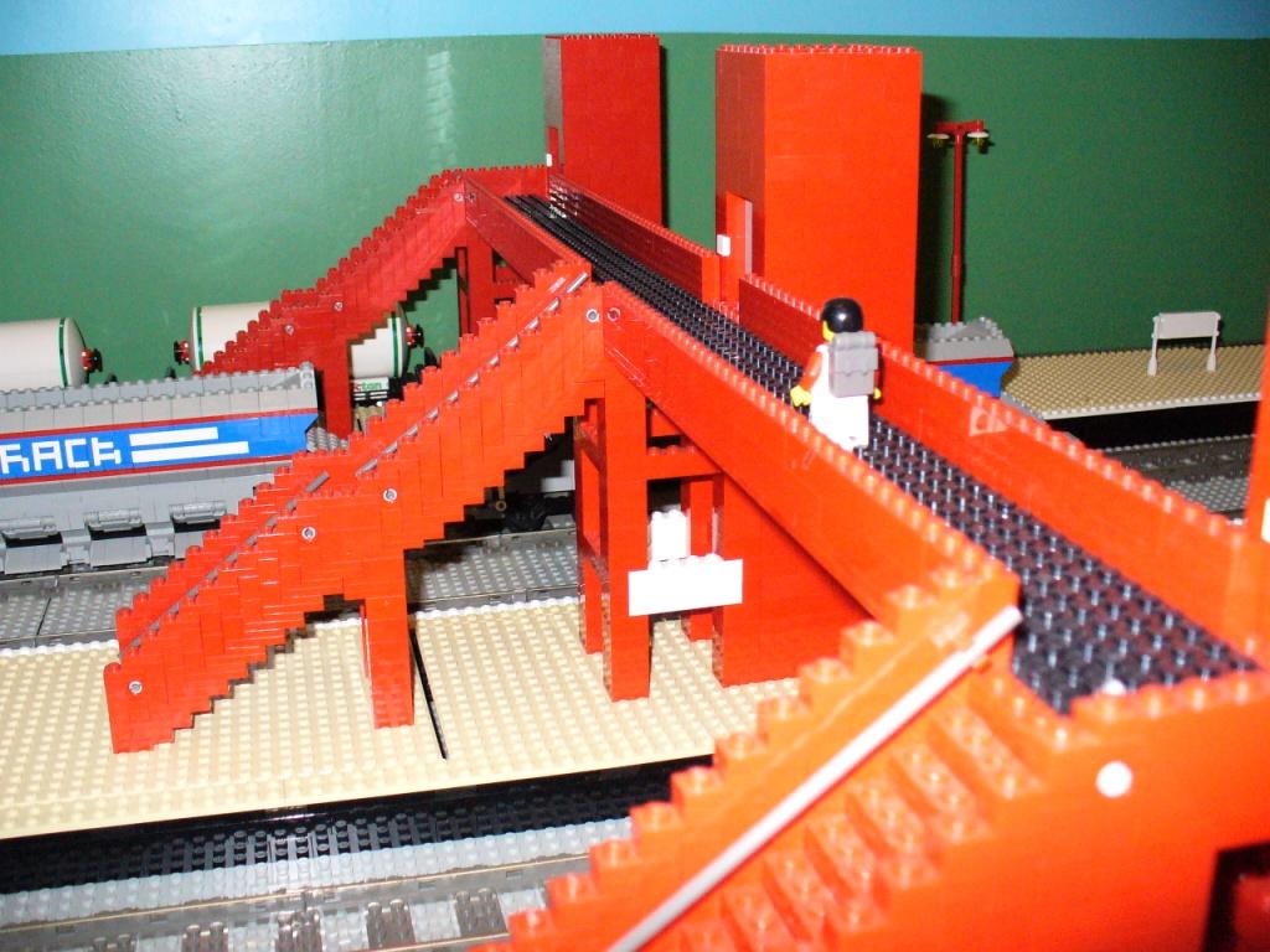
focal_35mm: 37
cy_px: 476
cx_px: 635
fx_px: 1357
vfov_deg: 38.7
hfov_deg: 50.1
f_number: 2.8
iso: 400
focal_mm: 6.1
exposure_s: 1/60
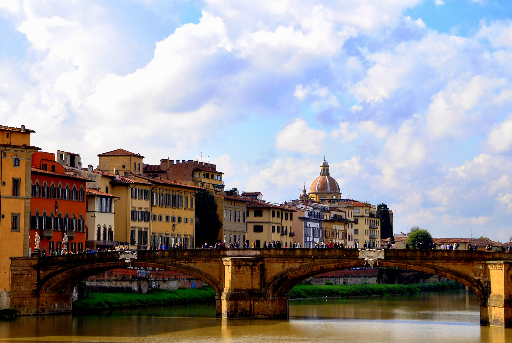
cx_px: 211
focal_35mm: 106
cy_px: 132
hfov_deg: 19.2
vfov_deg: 12.9
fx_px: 1509
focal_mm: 50
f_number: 9
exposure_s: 1/400
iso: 200
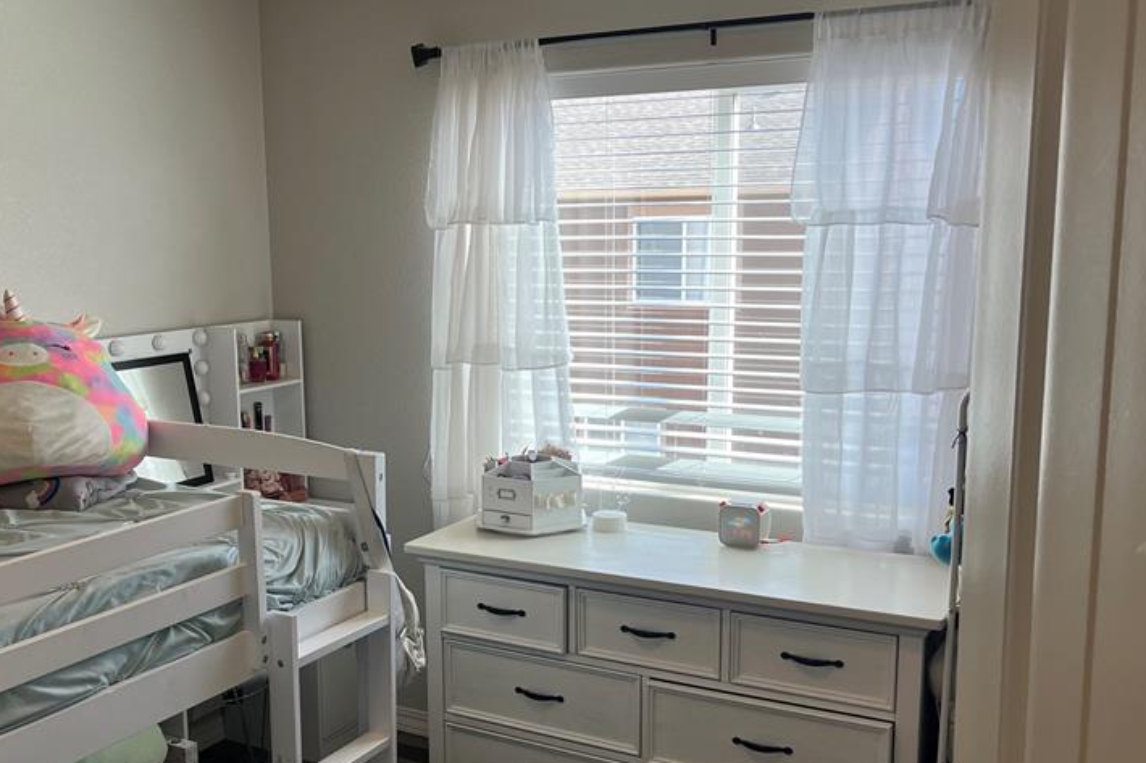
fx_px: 1241
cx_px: 486
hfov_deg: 49.4
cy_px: 464
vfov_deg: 34.1
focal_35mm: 39
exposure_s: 1/192
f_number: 1.6
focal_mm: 5.1
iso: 40
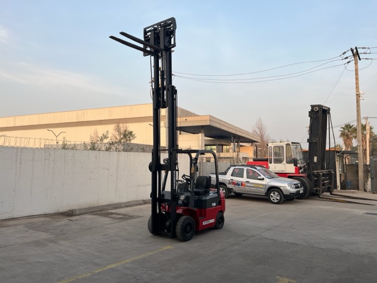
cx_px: 188
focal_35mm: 26
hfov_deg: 67.3
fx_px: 283
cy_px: 142
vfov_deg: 53.1
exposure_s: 1/615
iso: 50
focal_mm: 5.1
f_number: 1.6
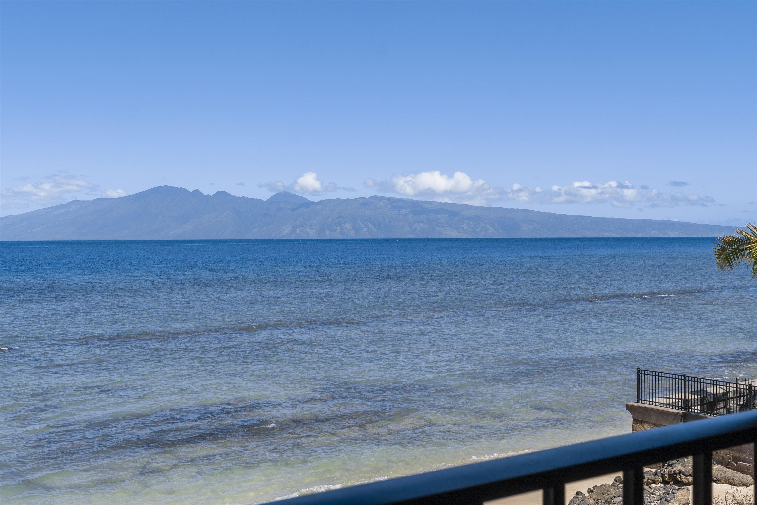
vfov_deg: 31.9
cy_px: 252
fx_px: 883
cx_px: 378
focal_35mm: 42
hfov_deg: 46.4
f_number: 8
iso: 100
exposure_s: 1/400
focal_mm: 28
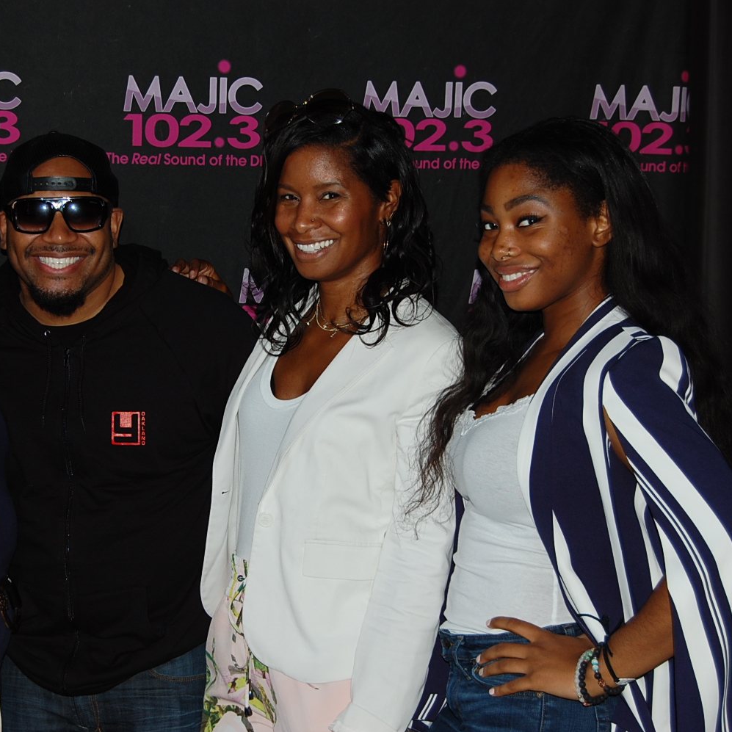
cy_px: 366
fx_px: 1746
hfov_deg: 23.6
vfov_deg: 23.7
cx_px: 251
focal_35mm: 73
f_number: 5.6
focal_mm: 38
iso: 200
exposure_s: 1/125
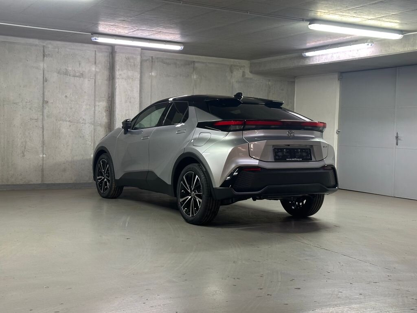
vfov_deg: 30.3
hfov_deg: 39.7
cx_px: 208
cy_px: 156
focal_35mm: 48
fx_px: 578
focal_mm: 6.86
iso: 200
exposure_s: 1/50
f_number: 1.78
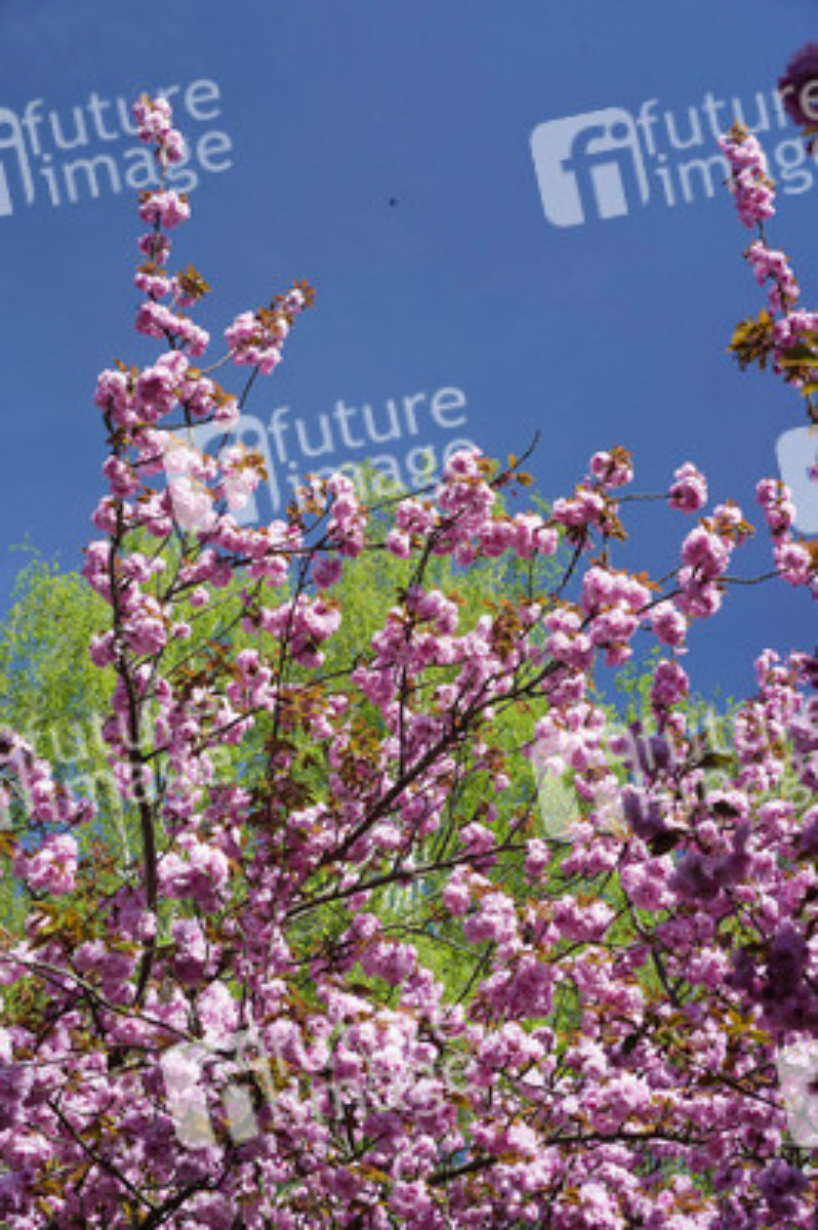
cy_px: 615
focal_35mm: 54
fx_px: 1844
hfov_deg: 25.0
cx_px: 409
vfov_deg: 36.9
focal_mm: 54
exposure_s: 1/320
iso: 320
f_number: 8
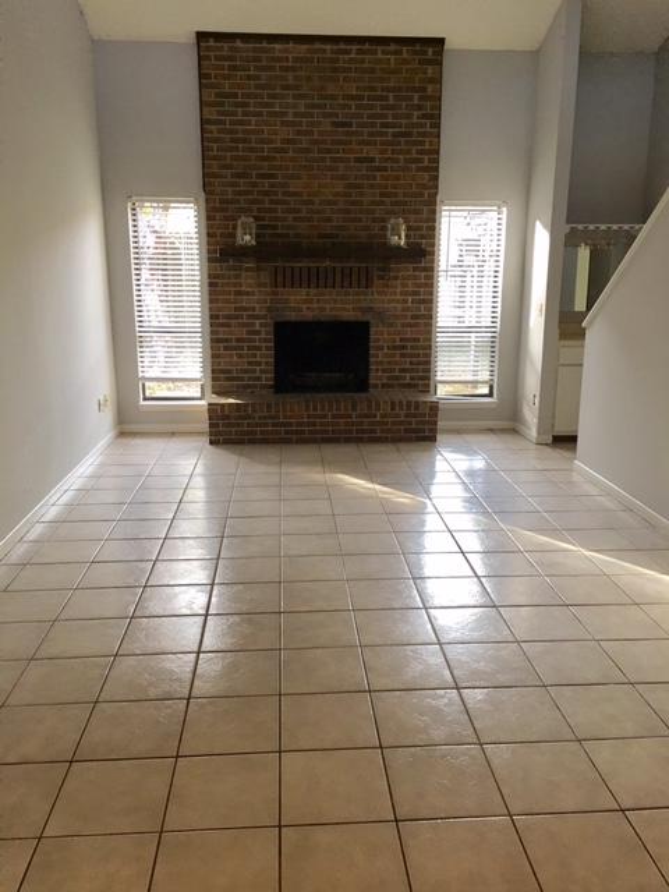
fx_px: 747
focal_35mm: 29
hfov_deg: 48.2
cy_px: 446
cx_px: 334
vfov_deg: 61.7
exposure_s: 1/30
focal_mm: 4.15
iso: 40
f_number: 2.2
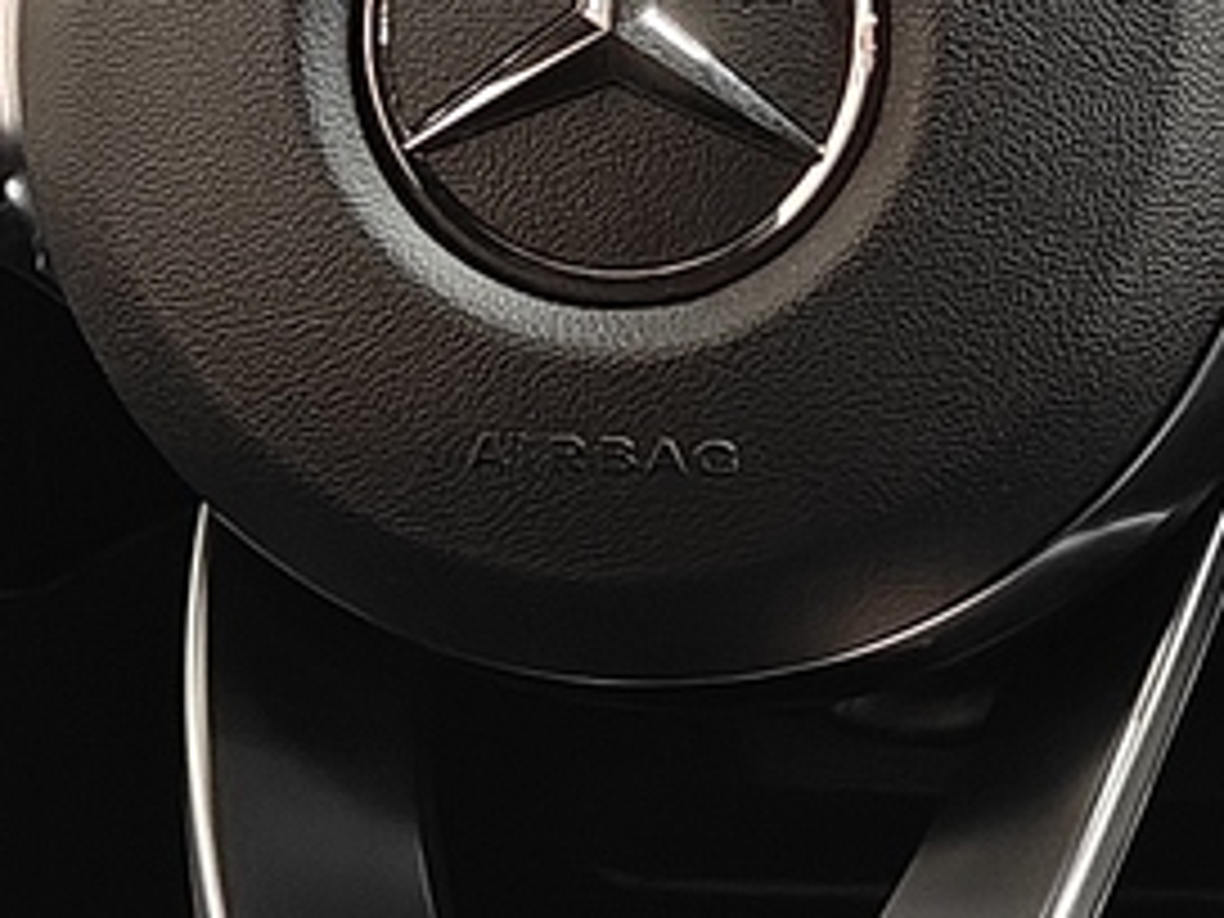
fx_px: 6188
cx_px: 1539
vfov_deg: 8.5
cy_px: 468
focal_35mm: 175
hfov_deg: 11.1
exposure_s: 1/33
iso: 1600
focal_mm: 5.59
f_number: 1.8
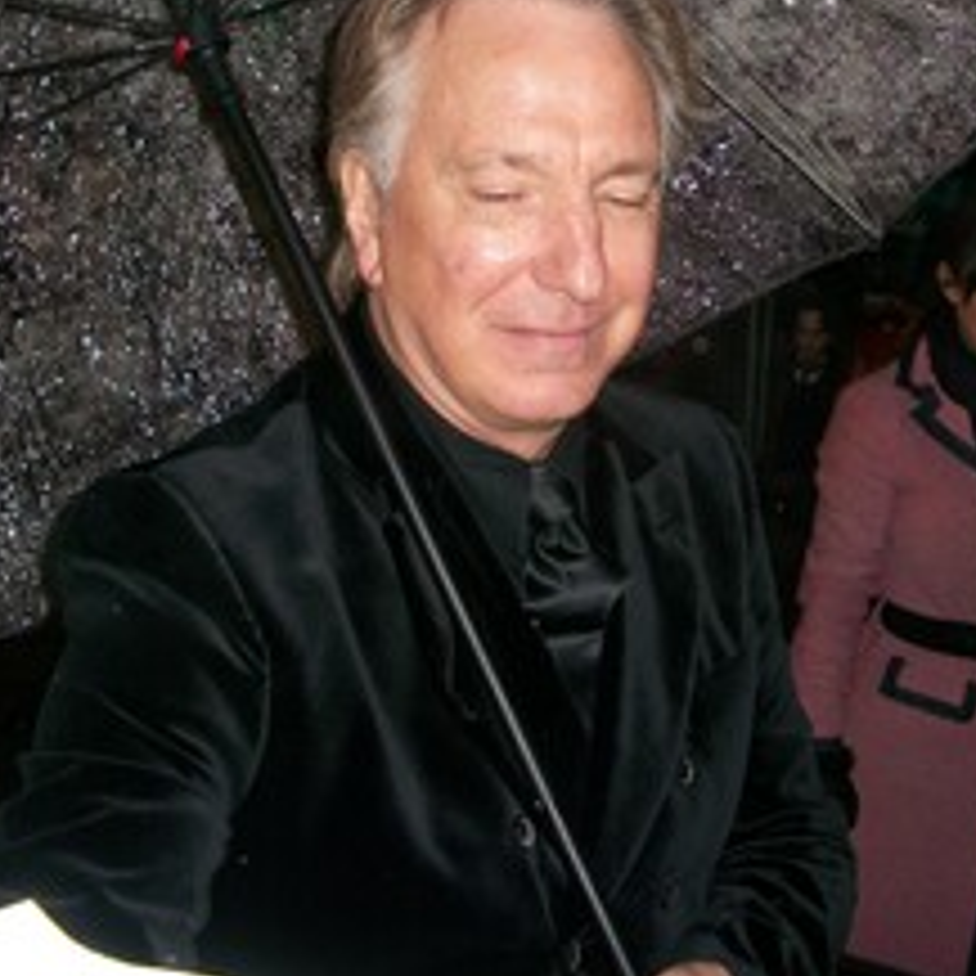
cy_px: 360
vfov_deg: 29.9
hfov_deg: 30.0
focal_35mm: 57
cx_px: 571
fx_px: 1818
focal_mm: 6.3
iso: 80
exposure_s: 1/60
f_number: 3.1
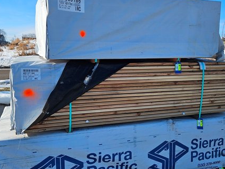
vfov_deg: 41.7
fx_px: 221
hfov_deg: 54.0
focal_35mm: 34
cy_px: 95
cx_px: 117
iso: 25
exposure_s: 1/1925
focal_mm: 5.4
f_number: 1.8
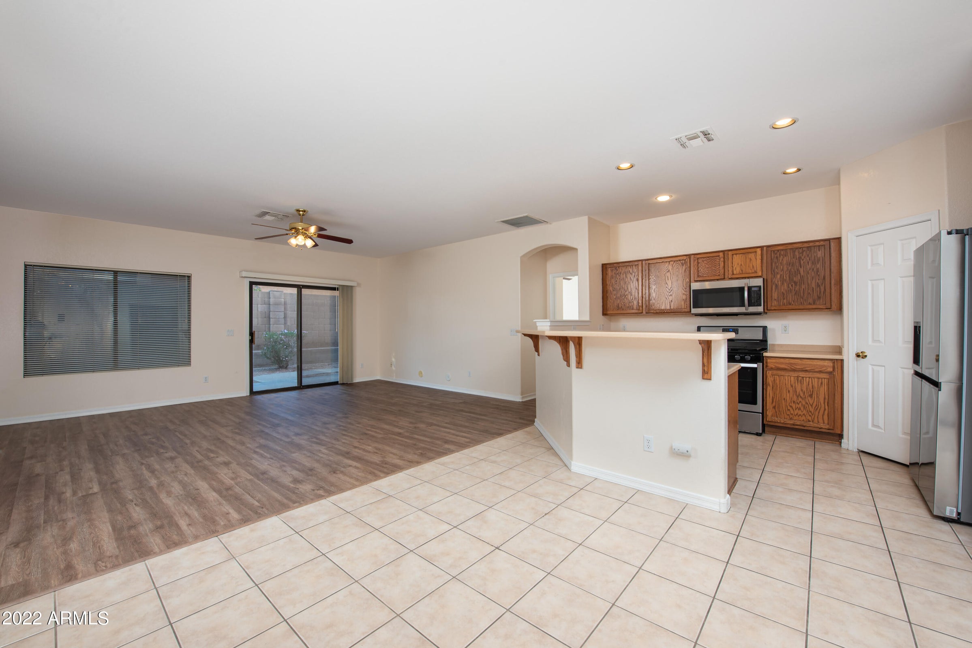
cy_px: 324
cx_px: 486
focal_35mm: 14
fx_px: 378
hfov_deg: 104.2
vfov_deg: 81.2
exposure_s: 1/25
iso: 200
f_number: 11
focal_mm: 14
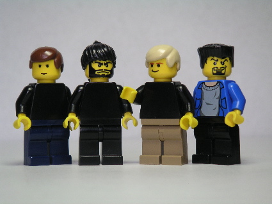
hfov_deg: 17.7
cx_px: 136
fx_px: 871
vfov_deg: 13.3
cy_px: 102
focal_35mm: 111
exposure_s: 1/111
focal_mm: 17.1
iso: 80
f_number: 3.6
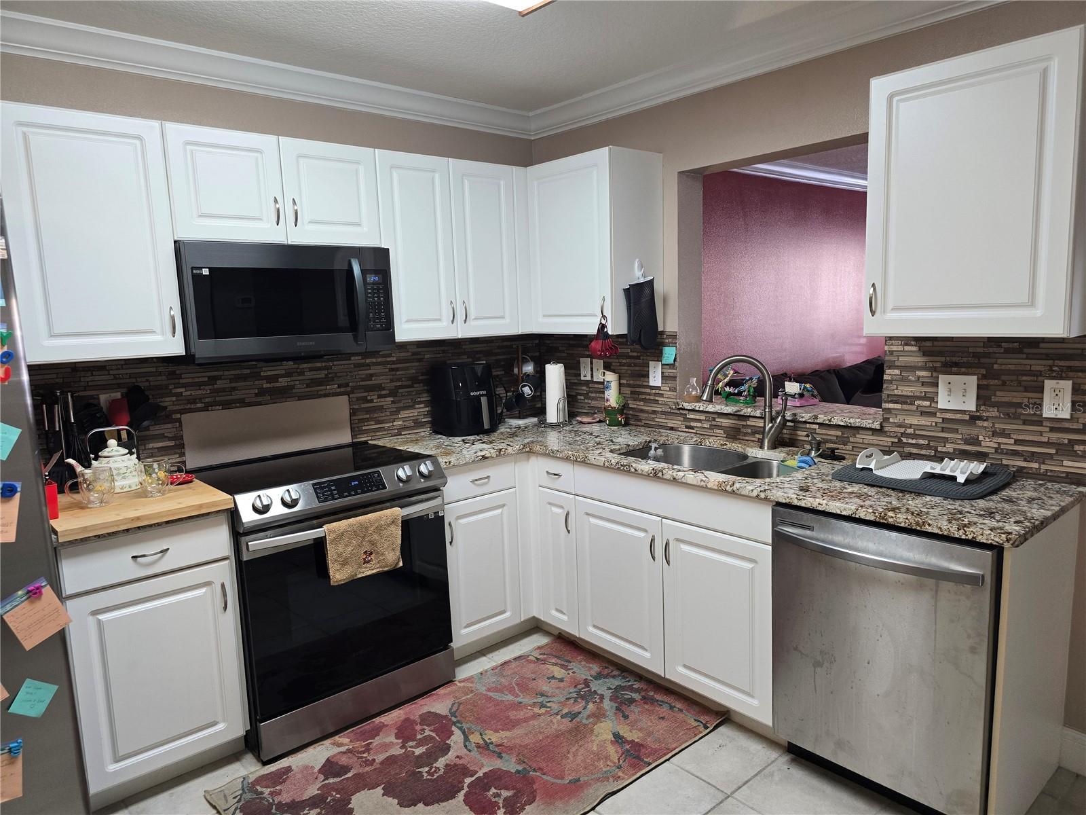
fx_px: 722
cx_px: 543
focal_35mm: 23
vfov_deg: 58.9
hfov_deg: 73.9
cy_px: 408
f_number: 1.7
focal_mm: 6.3
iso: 160
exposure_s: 1/120
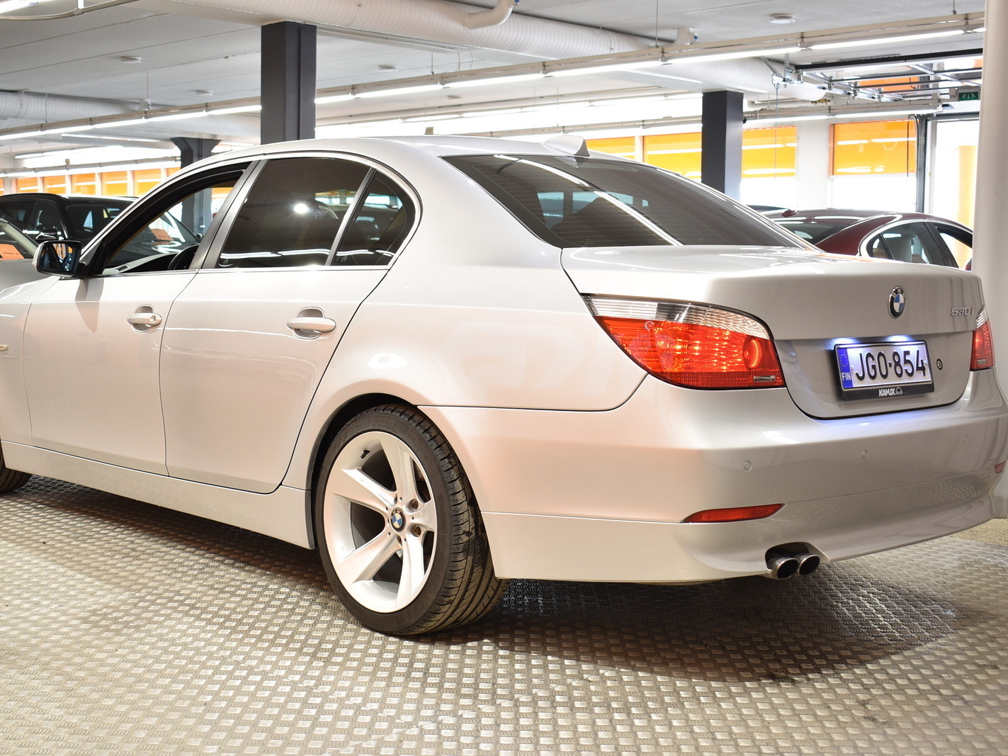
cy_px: 376
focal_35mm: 48
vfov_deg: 30.5
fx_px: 1384
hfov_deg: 40.0
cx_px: 459
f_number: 4.2
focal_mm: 29
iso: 100
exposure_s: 1/8
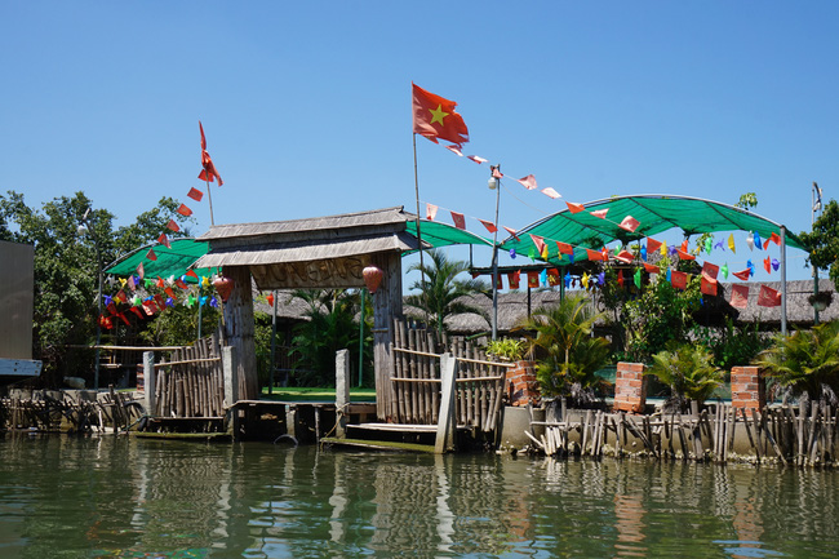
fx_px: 944
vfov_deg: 33.0
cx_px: 420
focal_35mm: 40
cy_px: 280
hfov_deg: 47.9
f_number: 14
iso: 100
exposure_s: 1/100
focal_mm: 27
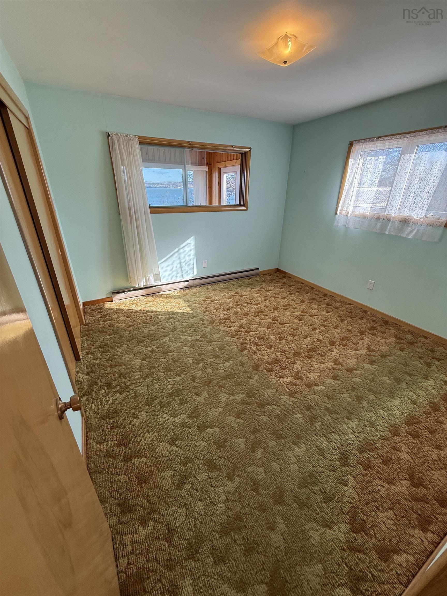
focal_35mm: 14
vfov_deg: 102.1
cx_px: 224
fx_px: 241
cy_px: 298
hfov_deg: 85.7
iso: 64
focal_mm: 2.22
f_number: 2.2
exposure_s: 1/142
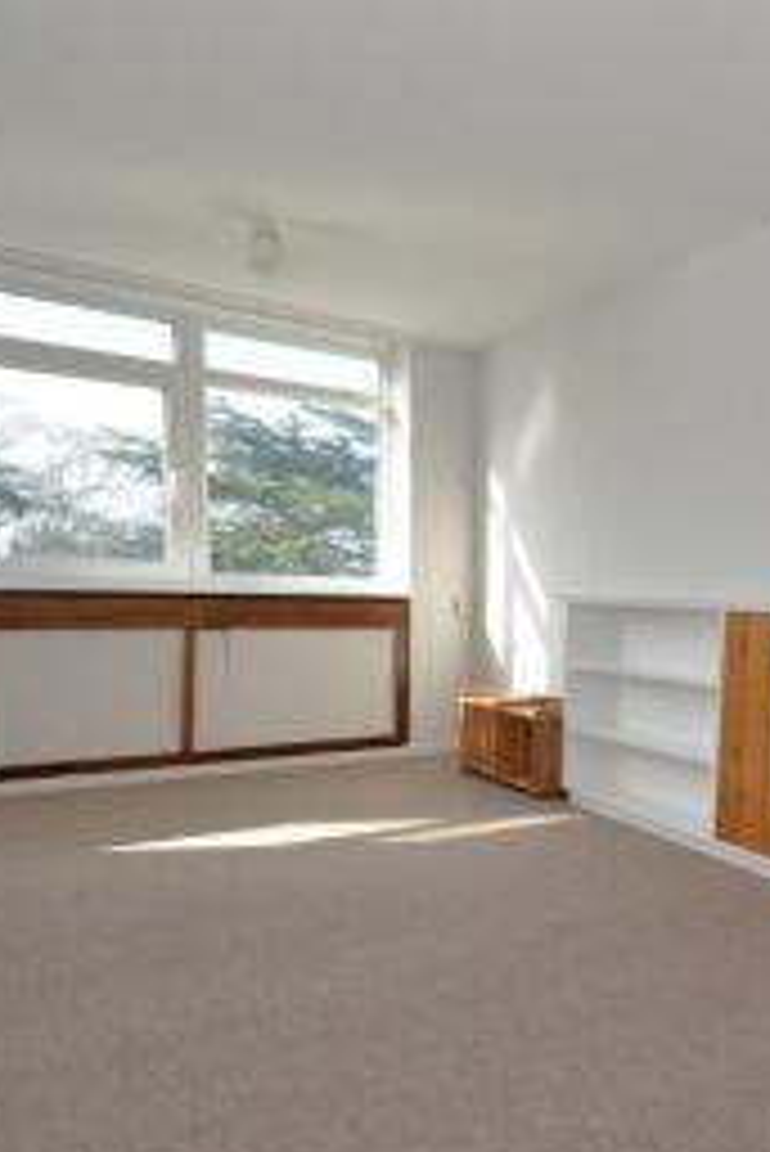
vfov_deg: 68.5
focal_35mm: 26
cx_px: 608
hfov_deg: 47.1
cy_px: 704
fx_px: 833
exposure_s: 1/125
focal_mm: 14
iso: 160
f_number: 5.6
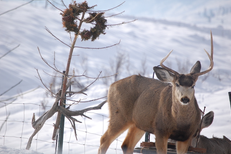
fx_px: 1938
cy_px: 77
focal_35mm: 302
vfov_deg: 4.6
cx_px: 116
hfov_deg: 6.8
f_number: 5.6
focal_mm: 200
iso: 400
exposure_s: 1/1600
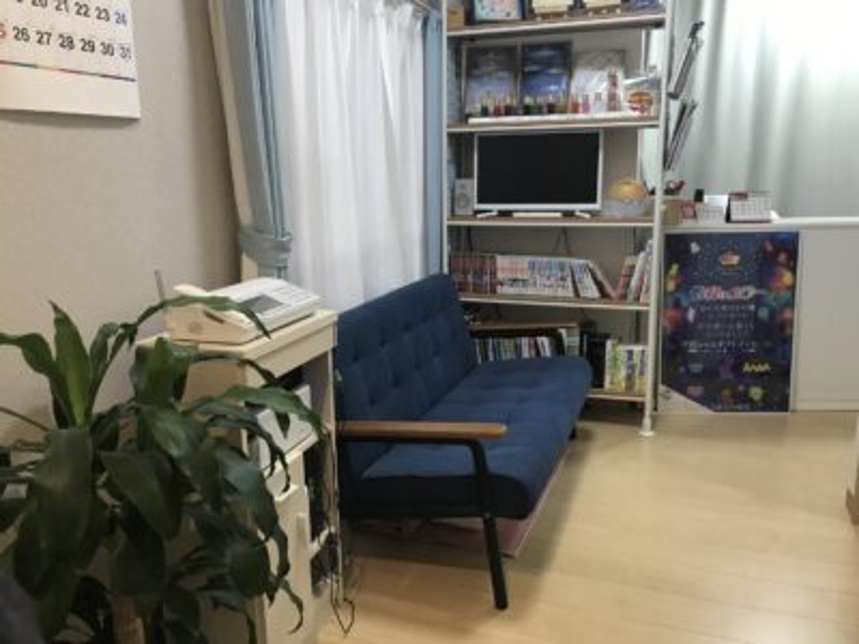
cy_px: 322
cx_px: 430
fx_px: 695
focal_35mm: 28
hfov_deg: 63.4
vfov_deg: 49.7
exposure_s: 1/17
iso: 32
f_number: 1.8
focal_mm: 3.99
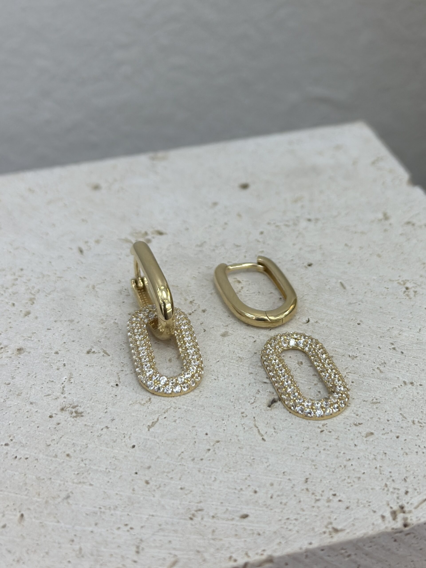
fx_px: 788
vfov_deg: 39.7
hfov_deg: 30.3
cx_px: 213
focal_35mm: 48
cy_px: 284
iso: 80
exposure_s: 1/558
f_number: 1.78
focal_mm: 6.86
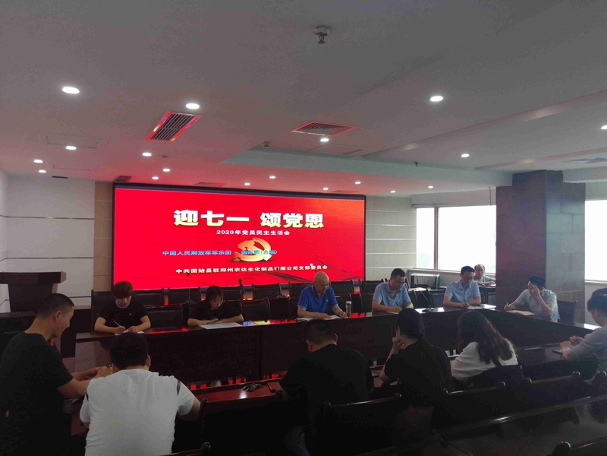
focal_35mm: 27
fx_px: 473
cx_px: 304
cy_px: 228
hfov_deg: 65.3
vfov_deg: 51.4
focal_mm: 3.88
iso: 80
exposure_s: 1/50
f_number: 1.8
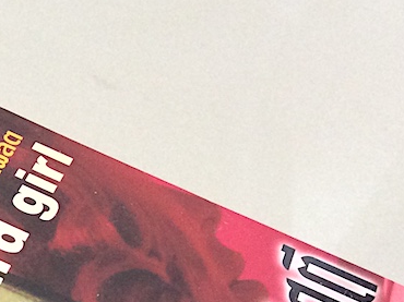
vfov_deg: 14.3
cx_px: -71
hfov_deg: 19.0
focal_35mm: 98
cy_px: 414
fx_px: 1143
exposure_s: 1/25
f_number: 2.4
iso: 125
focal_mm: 3.3
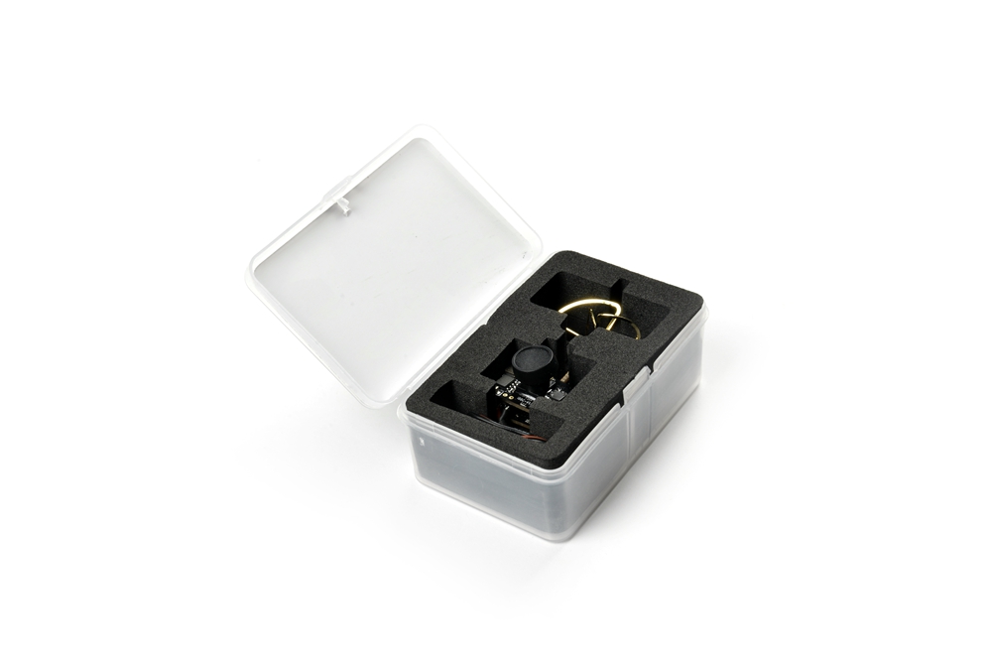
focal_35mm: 50
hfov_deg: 39.6
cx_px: 496
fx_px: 1379
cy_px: 332
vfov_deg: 27.0
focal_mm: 50
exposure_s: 1/50
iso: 200
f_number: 16
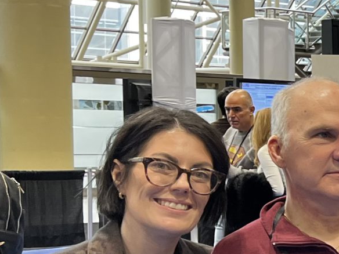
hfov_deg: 14.6
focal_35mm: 114
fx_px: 1116
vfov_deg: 12.9
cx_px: 658
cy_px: 230
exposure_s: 1/90
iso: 100
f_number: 1.6
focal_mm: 5.1
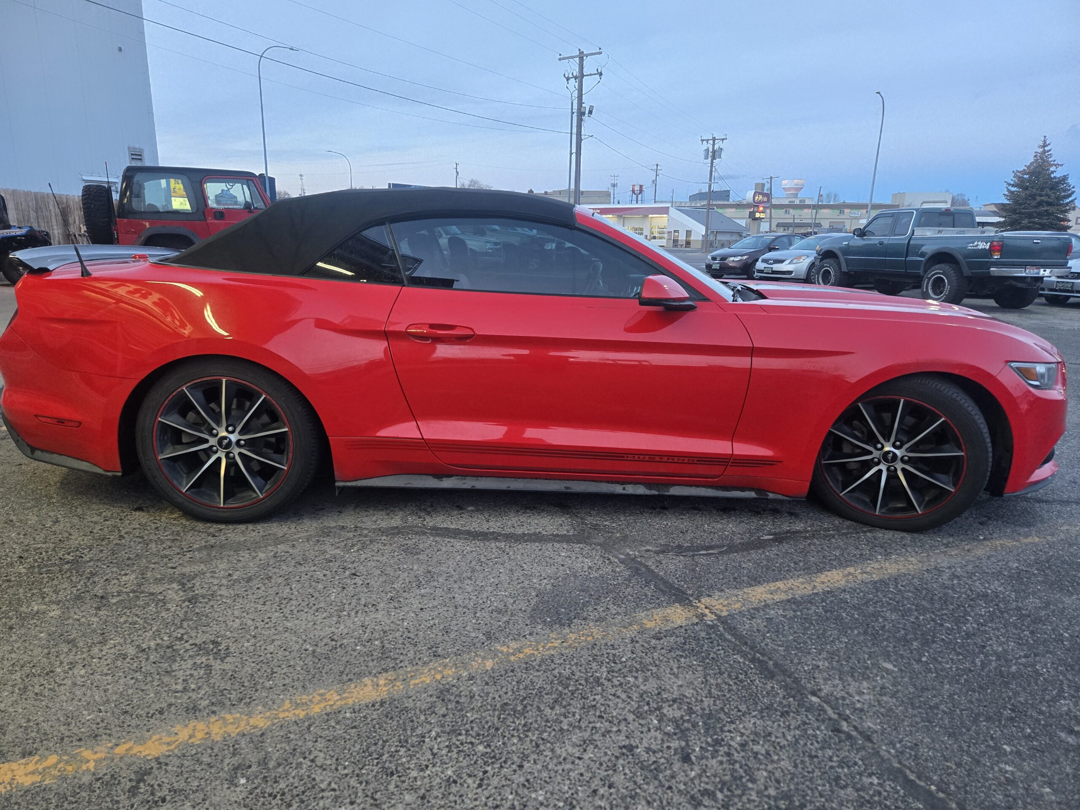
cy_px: 405
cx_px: 540
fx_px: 718
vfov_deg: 58.9
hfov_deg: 73.9
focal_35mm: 23
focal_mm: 5.4
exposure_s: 1/120
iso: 400
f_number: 1.8
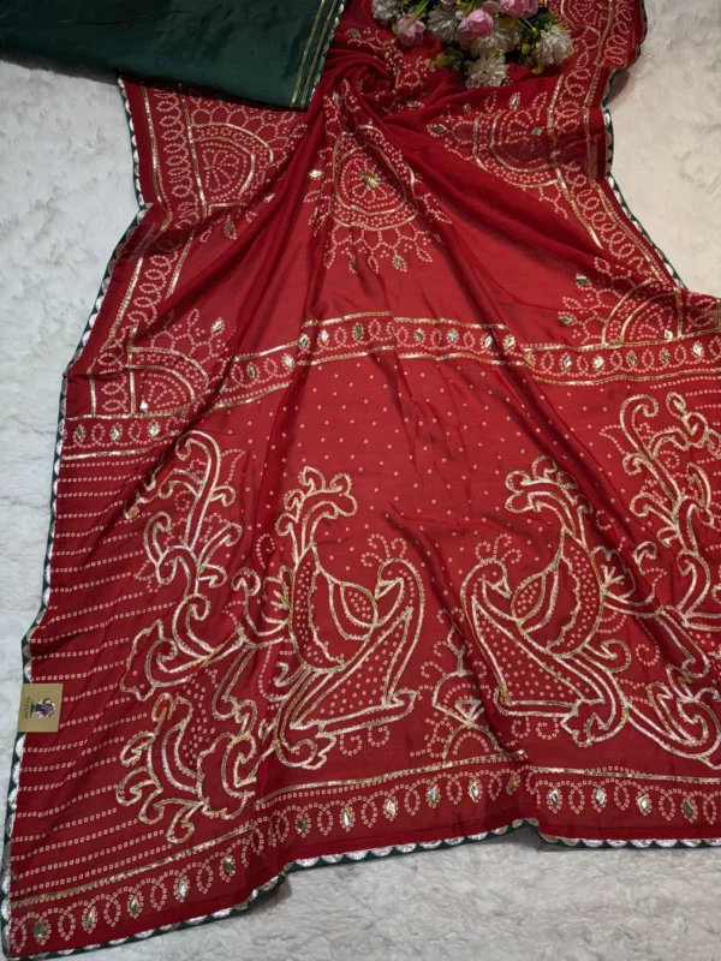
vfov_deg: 67.3
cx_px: 360
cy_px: 480
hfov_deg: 53.1
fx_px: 722
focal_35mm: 26
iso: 32
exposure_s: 1/100
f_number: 1.6
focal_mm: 5.96
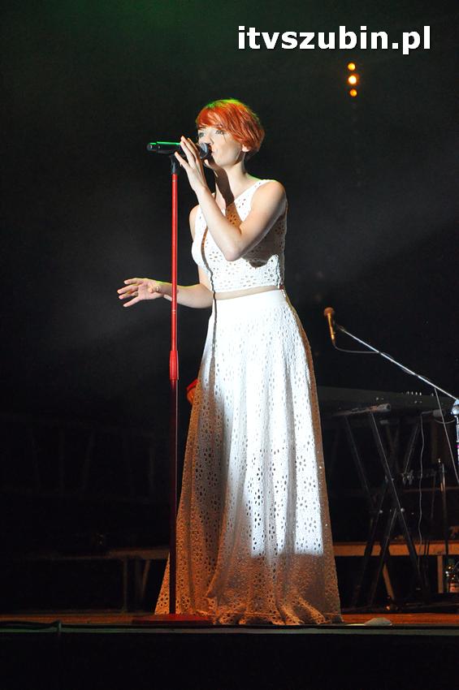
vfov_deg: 19.5
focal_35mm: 105
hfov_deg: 13.0
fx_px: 2012
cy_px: 345
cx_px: 230
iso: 3200
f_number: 4.5
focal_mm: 70
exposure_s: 1/160
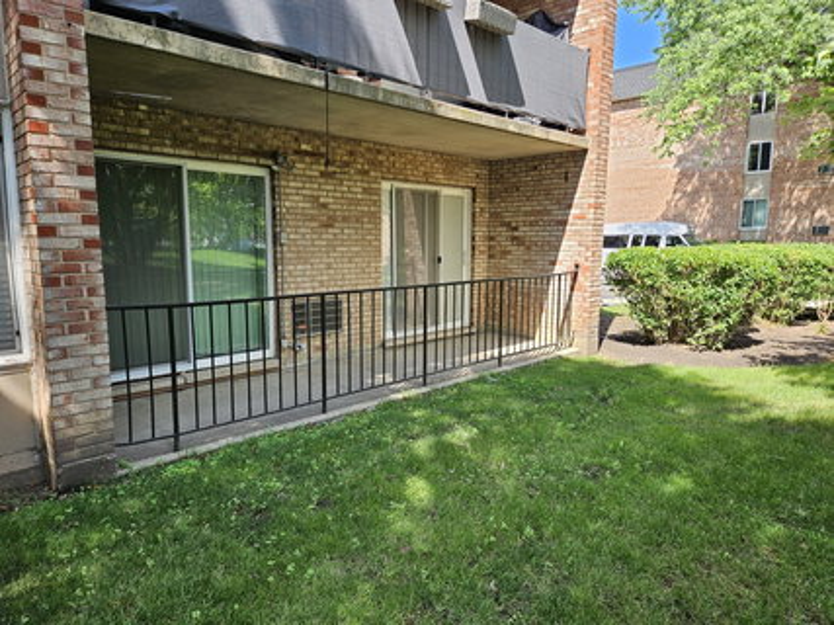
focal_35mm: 23
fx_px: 554
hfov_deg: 73.9
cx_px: 417
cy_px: 312
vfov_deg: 58.9
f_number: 1.8
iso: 25
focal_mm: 5.4
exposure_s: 1/326
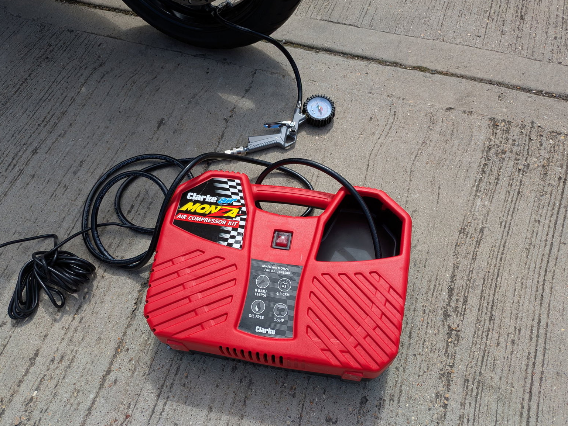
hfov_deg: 67.3
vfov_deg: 53.1
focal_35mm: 26
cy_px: 211
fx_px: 427
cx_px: 276
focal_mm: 5.43
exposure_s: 1/2222
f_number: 1.89
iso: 54
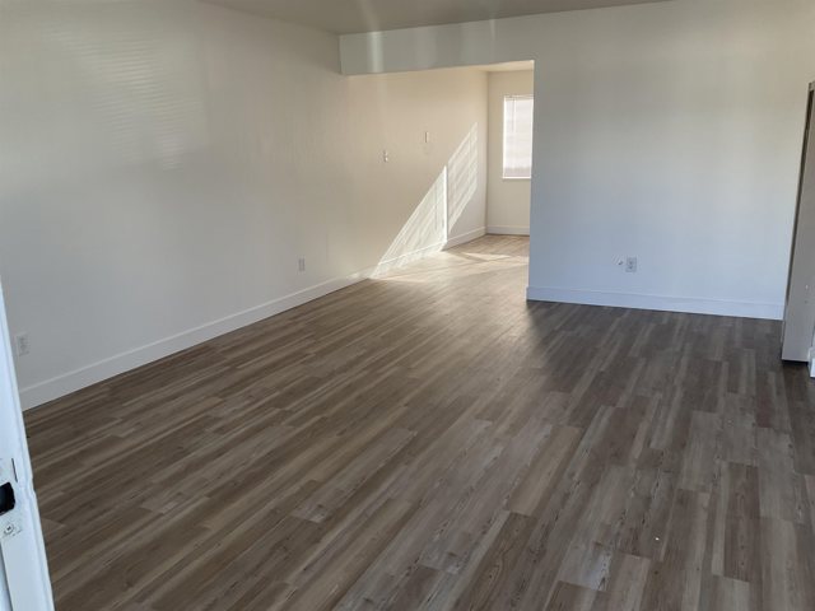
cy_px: 306
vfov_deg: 48.2
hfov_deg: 61.7
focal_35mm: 29
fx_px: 683
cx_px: 408
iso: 25
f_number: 1.8
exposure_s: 1/100
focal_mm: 3
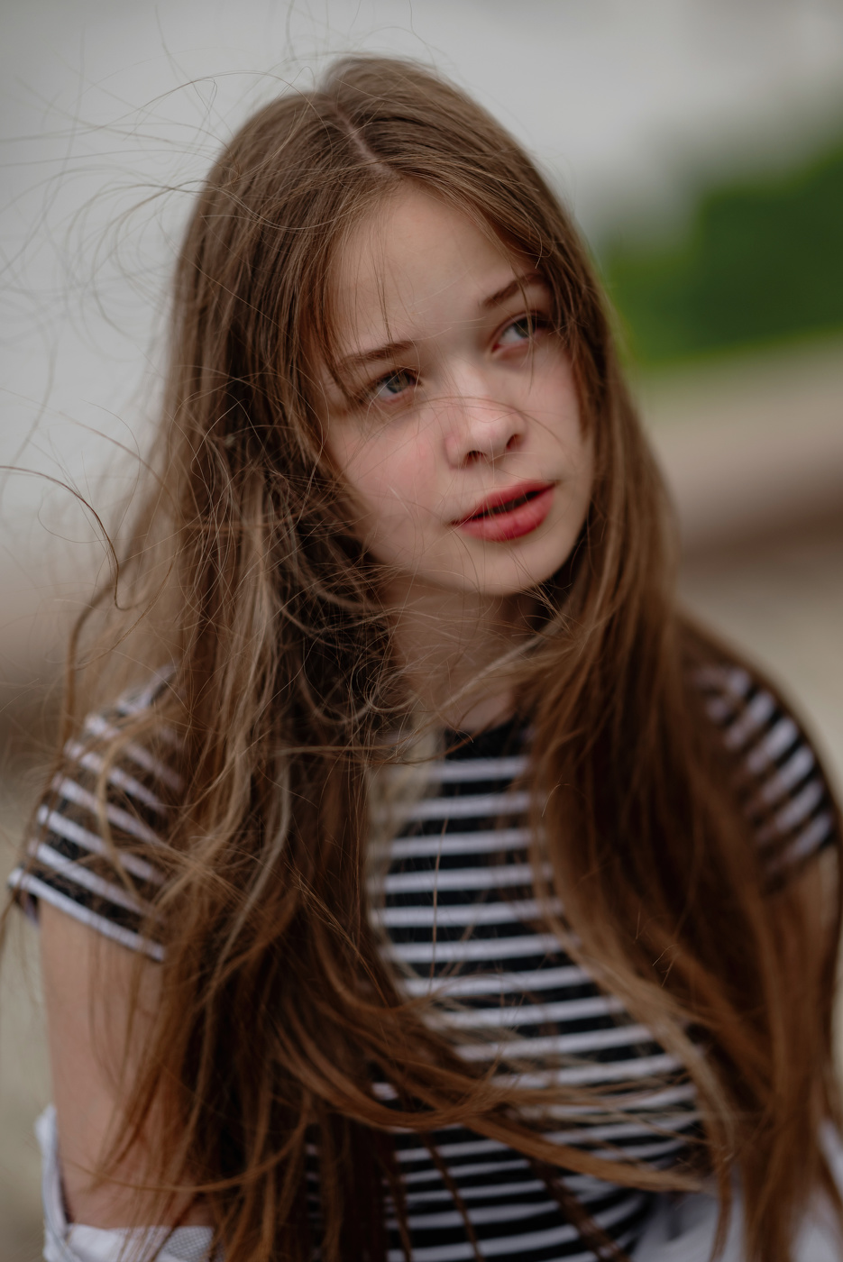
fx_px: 3683
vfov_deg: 19.4
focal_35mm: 105
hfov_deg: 13.1
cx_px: 422
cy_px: 631
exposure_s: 1/2500
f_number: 1.6
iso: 100
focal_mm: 105
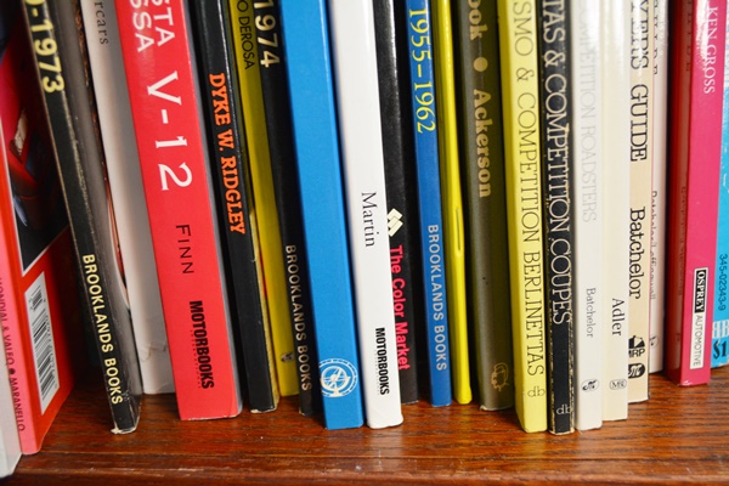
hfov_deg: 43.6
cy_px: 243
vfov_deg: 29.9
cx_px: 364
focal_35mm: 45
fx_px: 911
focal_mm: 30
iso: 800
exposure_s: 1/60
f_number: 4.5
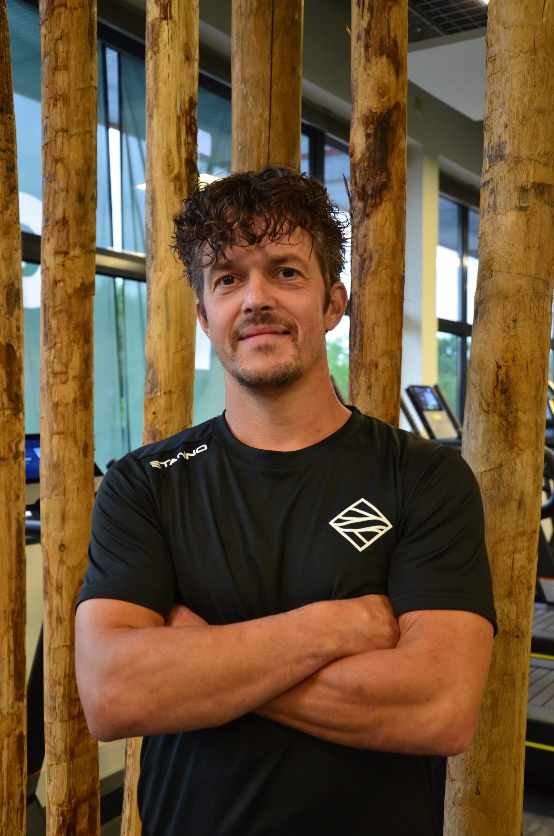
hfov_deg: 29.7
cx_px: 277
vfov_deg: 43.7
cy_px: 418
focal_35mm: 45
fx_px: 1043
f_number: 4.2
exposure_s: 1/40
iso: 800
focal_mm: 30
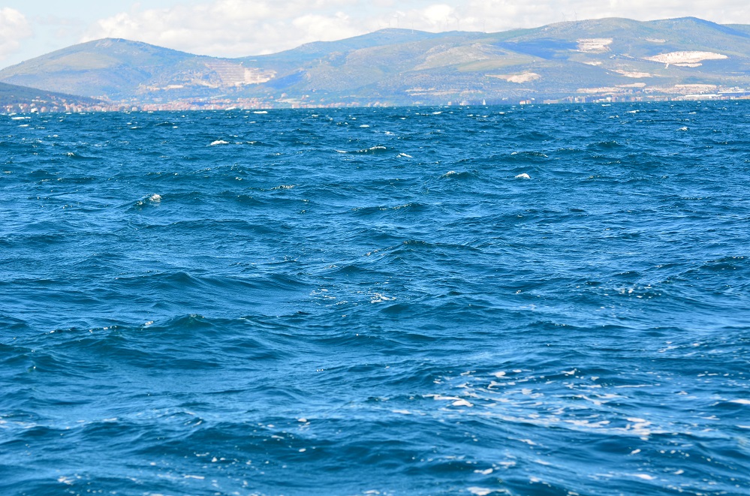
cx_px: 375
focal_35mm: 165
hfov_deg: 12.5
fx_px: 3429
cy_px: 248
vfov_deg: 8.3
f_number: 5.6
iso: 100
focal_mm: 110
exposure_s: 1/320
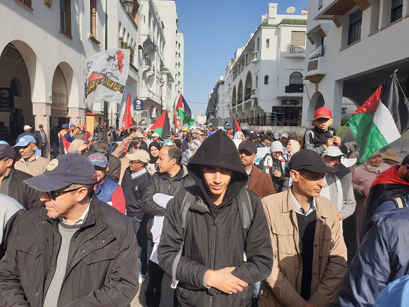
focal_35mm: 26
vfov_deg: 53.1
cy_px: 154
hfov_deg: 67.3
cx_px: 204
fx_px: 307
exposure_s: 1/1268
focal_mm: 4.3
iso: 50
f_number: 2.4
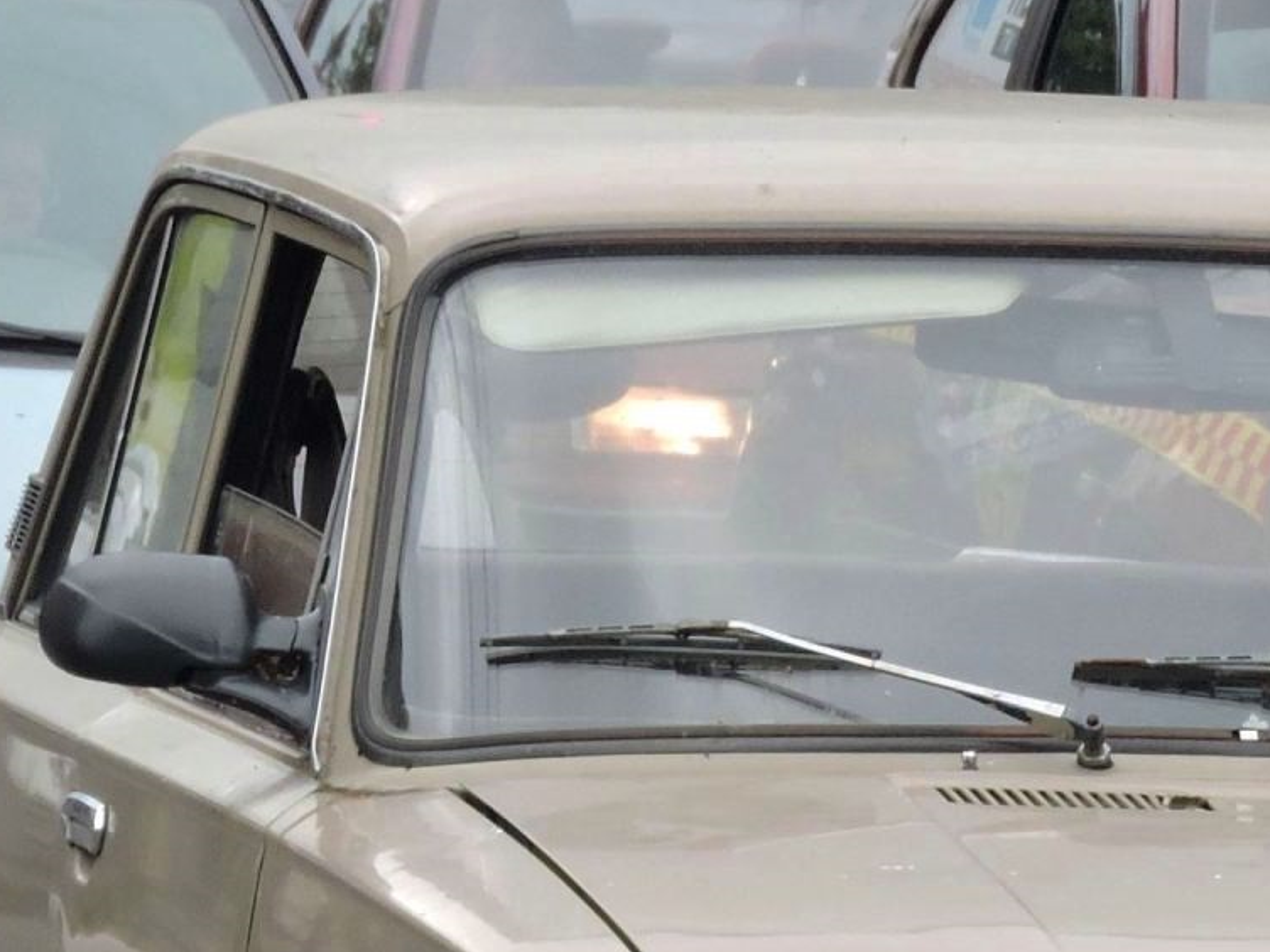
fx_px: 24398
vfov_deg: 2.2
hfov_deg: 3.0
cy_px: 856
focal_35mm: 665
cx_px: 1155
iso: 125
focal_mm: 44.8
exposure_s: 1/125
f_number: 5.5
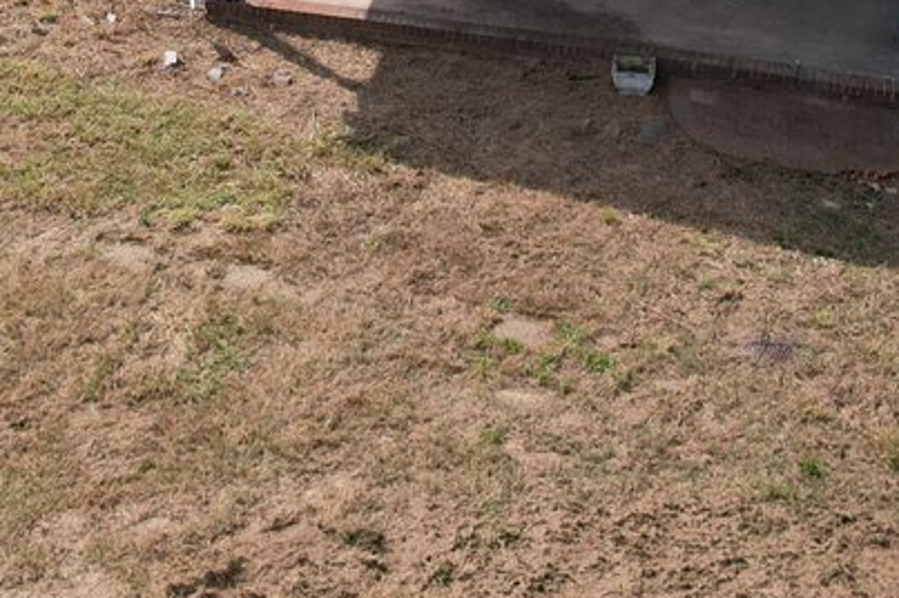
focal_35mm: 93
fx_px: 2320
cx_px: 113
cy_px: -316
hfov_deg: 21.5
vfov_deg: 13.7
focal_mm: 8.38
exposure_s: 1/1250
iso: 120
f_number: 2.8
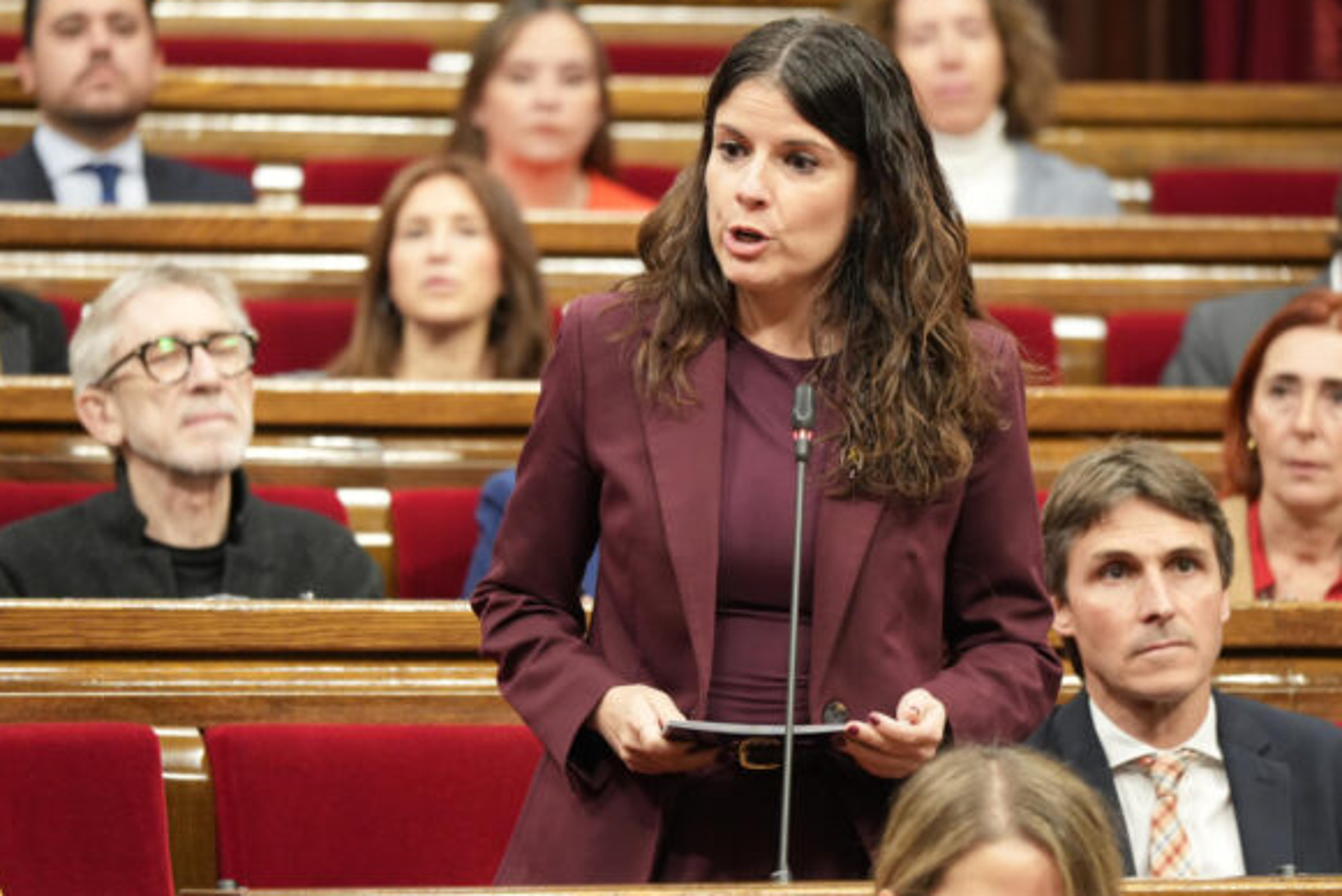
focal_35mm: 227
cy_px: 455
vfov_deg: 6.1
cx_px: 737
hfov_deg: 9.1
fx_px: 8466
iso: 3200
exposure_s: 1/125
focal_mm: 200
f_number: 4
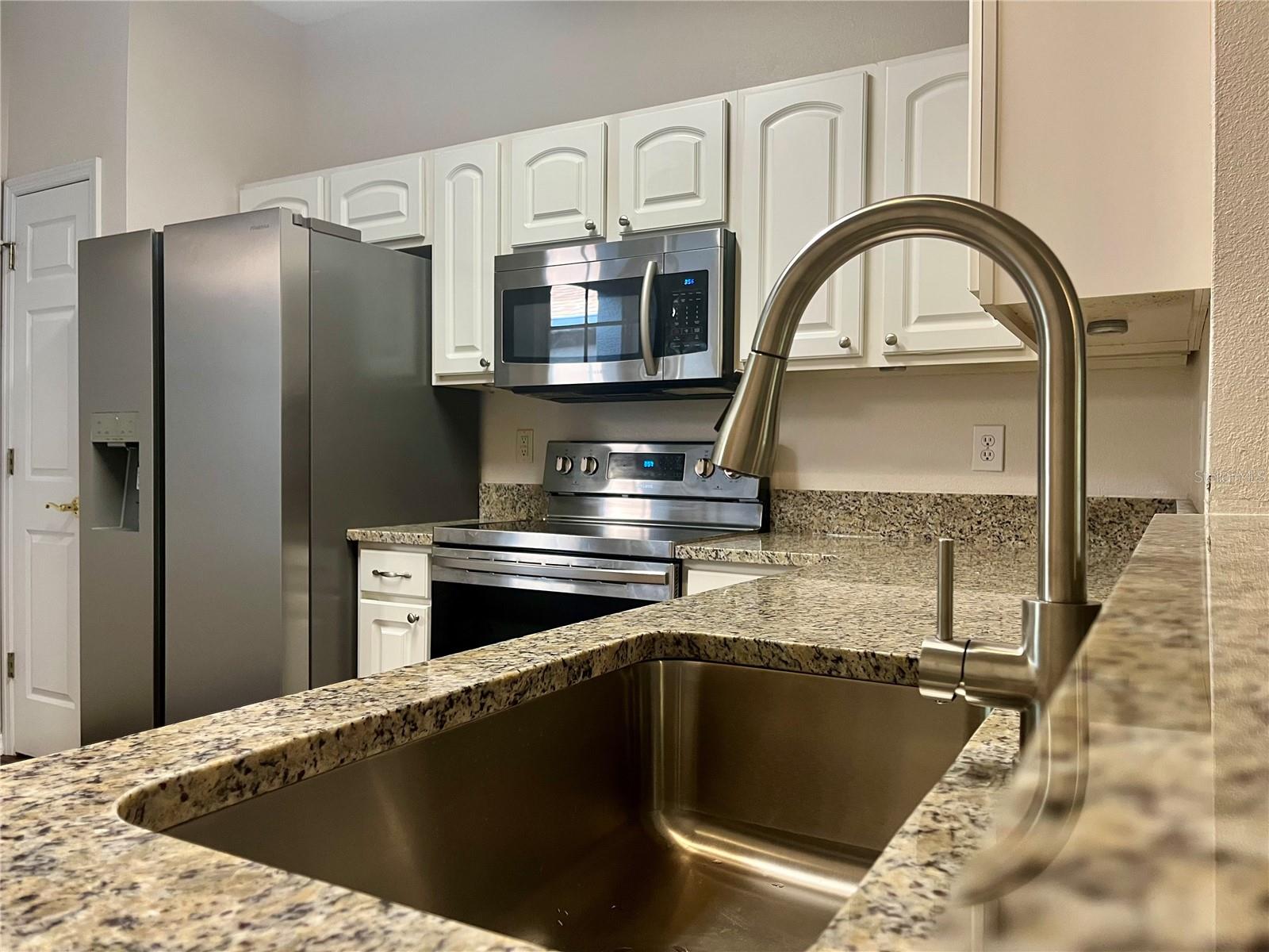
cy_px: 476
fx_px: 953
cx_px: 634
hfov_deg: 67.3
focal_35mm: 26
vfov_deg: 53.1
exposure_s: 1/60
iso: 200
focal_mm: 5.1
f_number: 1.6
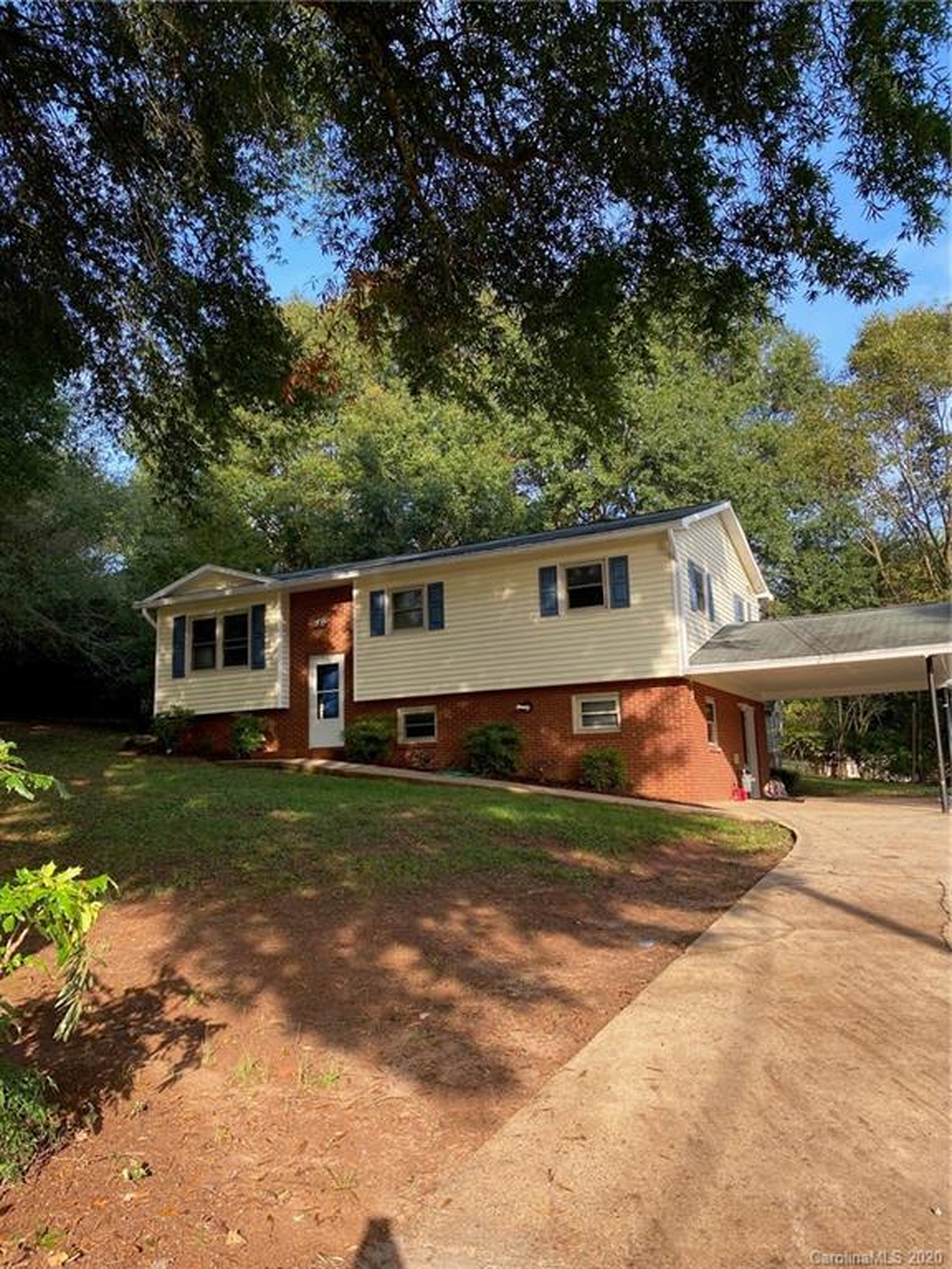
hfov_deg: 53.1
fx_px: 953
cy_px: 634
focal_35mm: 26
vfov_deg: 67.3
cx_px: 476
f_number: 1.8
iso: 32
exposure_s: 1/529
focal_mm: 4.25
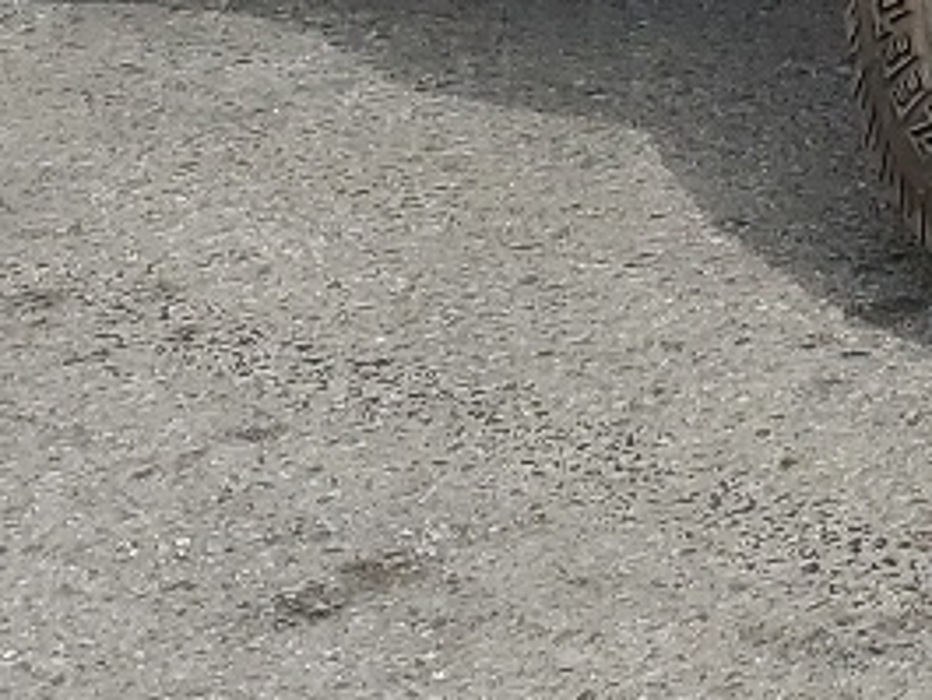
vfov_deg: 8.8
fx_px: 4229
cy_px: -834
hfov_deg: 11.7
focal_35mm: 157
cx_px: 1600
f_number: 1.5
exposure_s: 1/3333
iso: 50
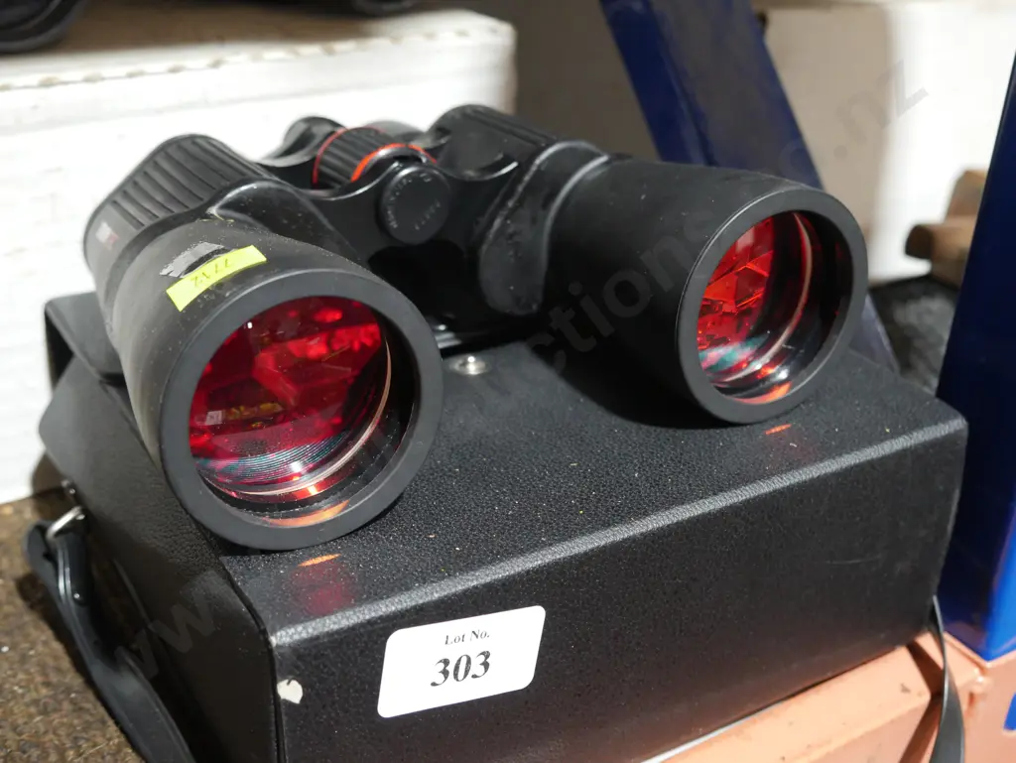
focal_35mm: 42
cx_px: 508
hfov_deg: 44.8
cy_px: 382
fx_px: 1233
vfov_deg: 34.4
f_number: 4.6
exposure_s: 1/60
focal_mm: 21
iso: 1250
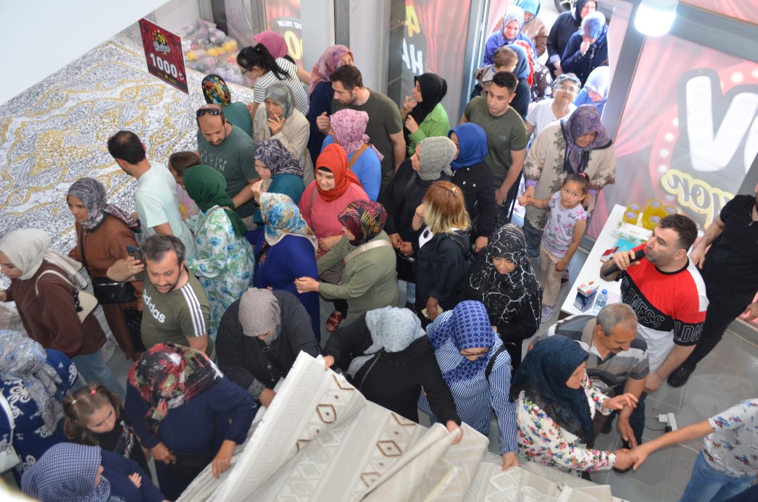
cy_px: 251
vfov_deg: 39.8
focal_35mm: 33
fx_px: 693
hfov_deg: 57.3
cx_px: 379
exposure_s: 1/60
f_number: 3.5
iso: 720
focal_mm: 22
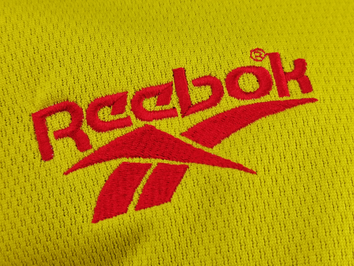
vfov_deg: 25.7
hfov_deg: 33.8
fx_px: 583
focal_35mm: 57
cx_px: 177
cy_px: 133
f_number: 1.8
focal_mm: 5.58
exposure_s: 1/60
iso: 80
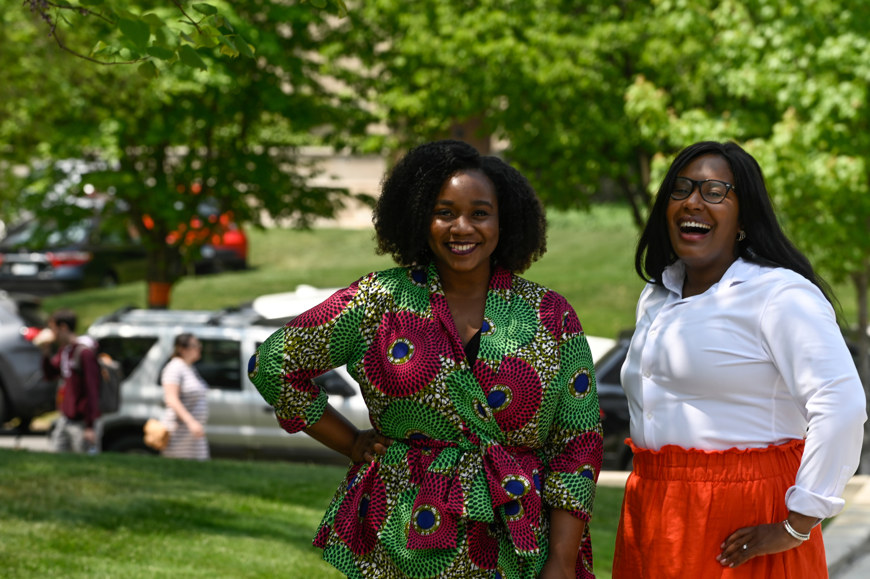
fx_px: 4468
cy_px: 290
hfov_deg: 11.1
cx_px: 435
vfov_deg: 7.4
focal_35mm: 185
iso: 200
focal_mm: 185
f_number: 8
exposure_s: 1/250
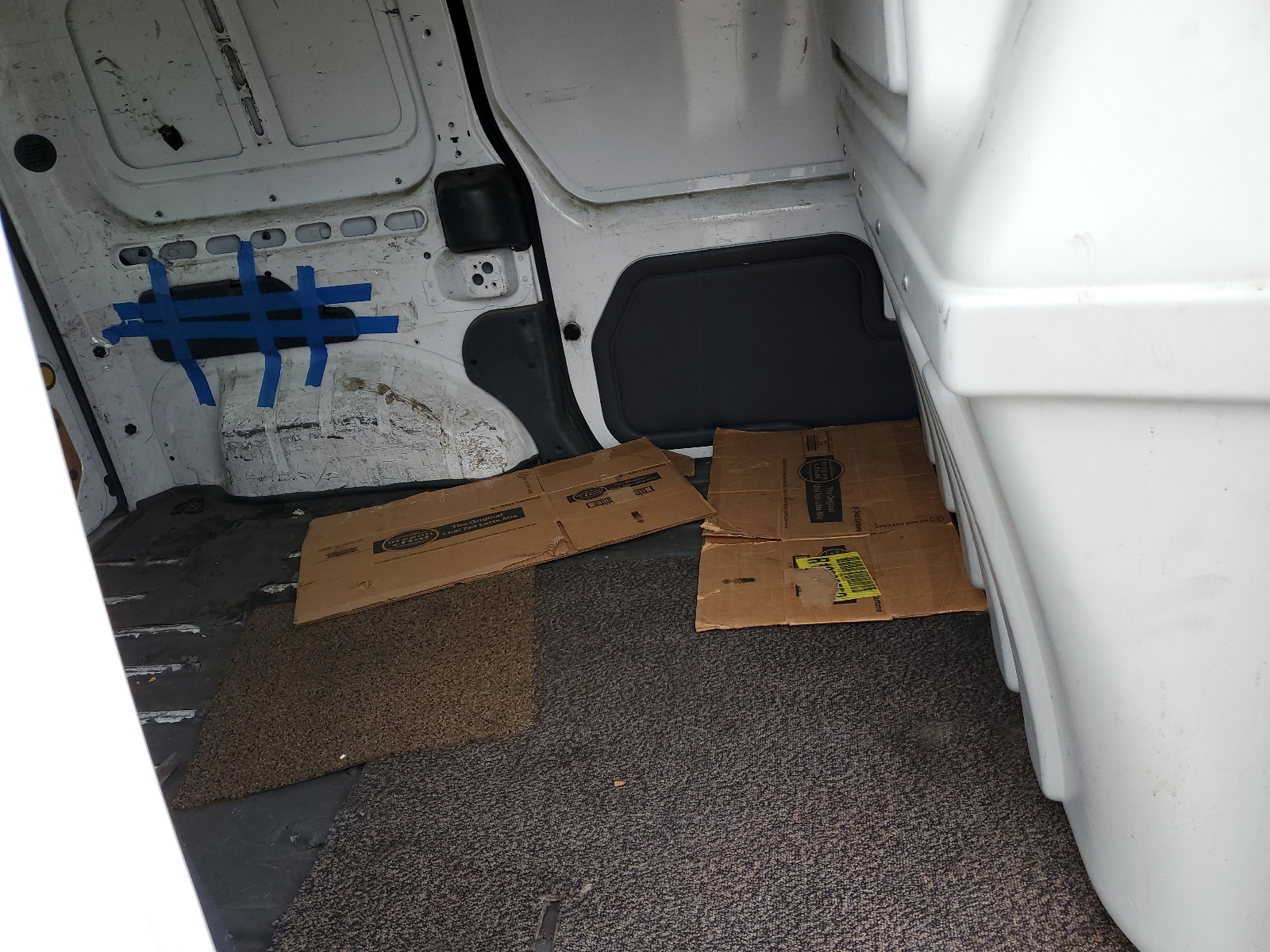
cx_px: 635
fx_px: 954
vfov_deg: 53.1
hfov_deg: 67.3
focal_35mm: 26
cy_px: 476
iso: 50
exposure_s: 1/244
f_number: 1.5
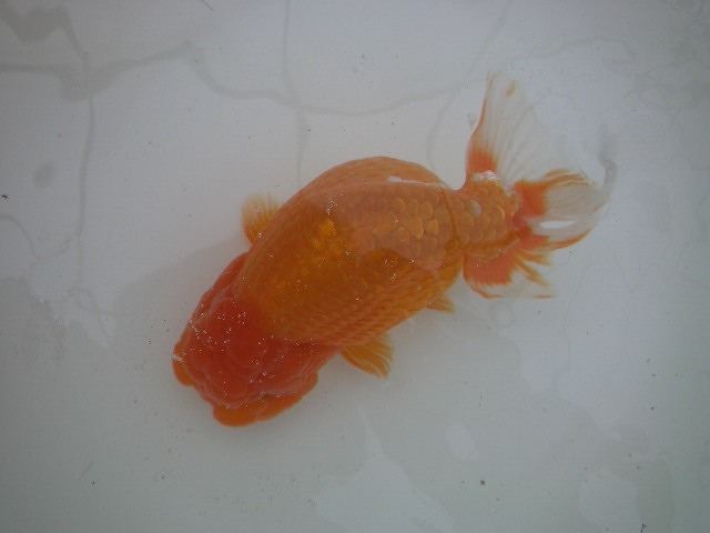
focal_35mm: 35
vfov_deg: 40.7
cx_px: 355
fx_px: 718
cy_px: 266
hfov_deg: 52.6
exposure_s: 1/640
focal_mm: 5.8
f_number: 4.3
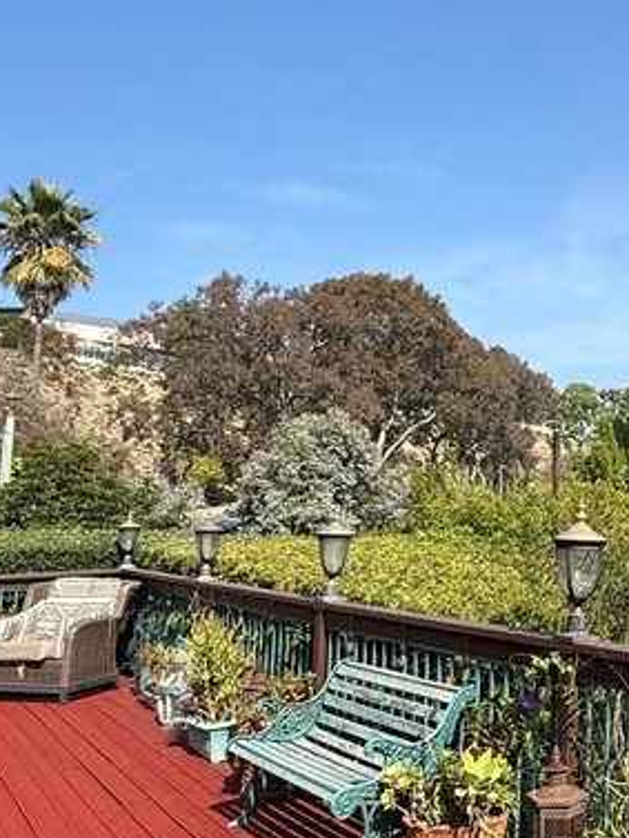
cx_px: 613
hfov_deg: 34.7
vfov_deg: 48.9
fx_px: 920
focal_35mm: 38
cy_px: 389
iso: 50
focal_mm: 2.22
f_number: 2.2
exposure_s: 1/1656
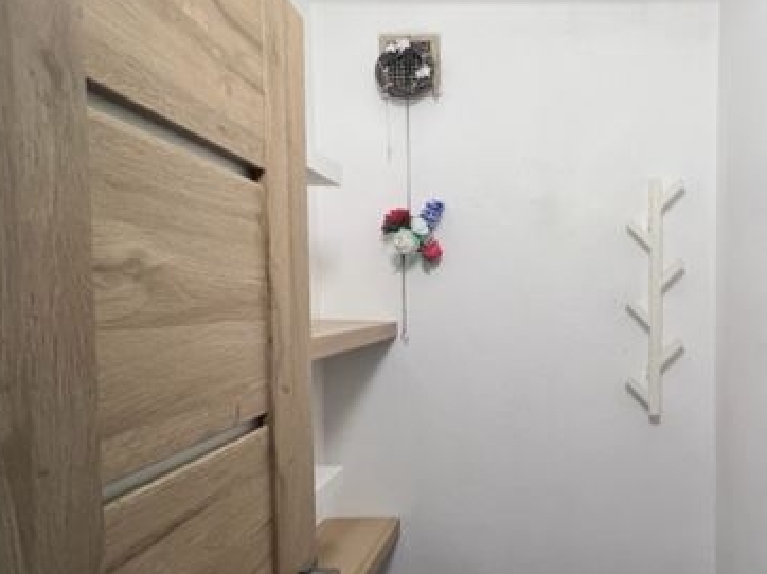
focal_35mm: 23
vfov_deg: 58.6
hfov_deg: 70.4
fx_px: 509
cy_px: 326
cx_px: 547
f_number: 1.8
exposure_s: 1/100
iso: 64
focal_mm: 1.57
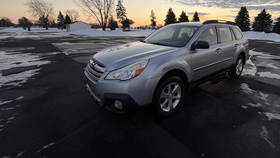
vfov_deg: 57.1
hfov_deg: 88.1
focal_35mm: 19
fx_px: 141
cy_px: 52
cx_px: 172
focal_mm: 2.22
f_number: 2.2
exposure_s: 1/121
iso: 50
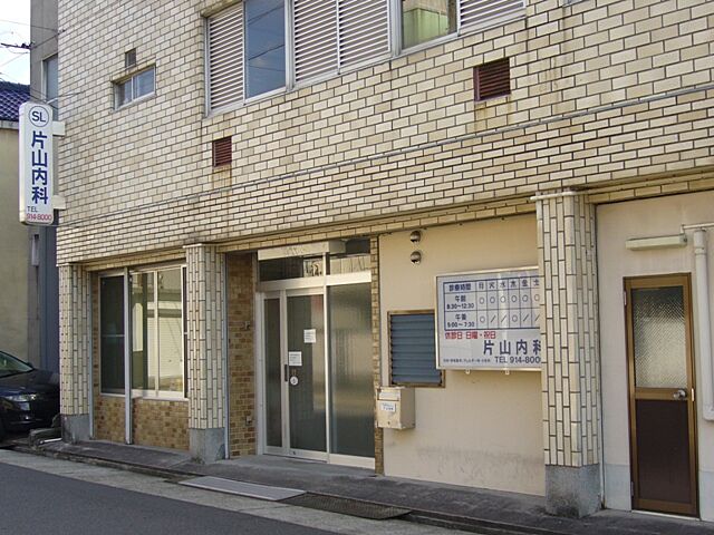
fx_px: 1031
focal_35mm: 50
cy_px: 268
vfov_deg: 29.1
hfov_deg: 38.2
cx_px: 357
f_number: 3.3
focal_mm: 8.3
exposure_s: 1/320
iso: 80
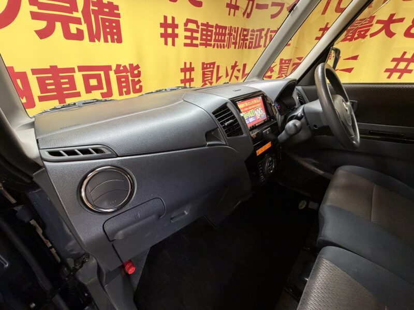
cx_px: 207
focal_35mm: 14
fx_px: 167
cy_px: 155
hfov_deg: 102.1
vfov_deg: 85.7
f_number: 2.2
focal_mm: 2.22
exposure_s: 1/50
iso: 400
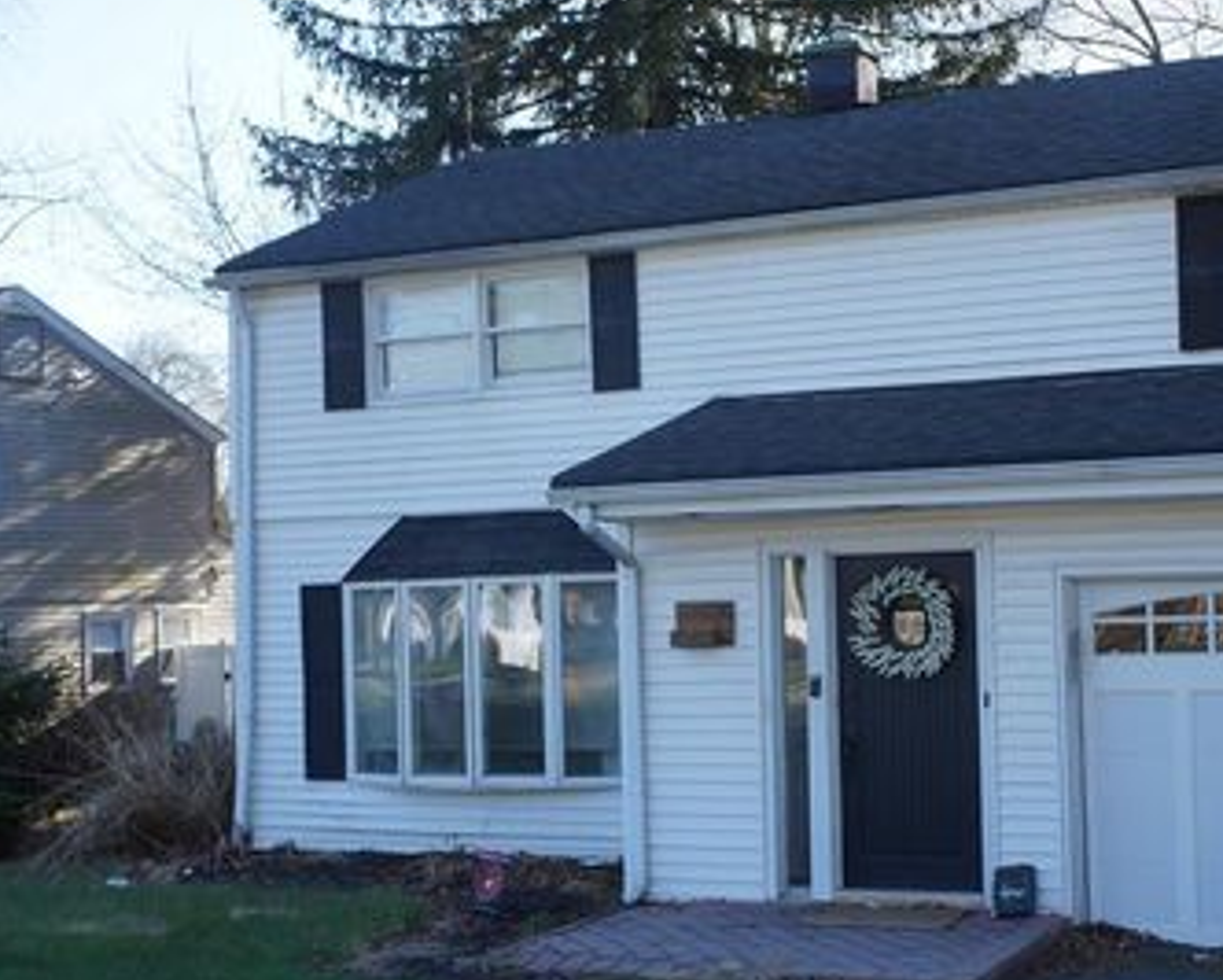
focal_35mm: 55
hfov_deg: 34.0
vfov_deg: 27.6
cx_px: 733
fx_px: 1992
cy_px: 553
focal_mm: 26
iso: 200
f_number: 5.6
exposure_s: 1/320
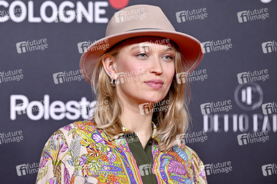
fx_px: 1422
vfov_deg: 7.4
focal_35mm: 185
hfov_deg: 11.1
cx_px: 138
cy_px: 92
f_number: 4
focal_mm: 185
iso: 640
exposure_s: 1/200
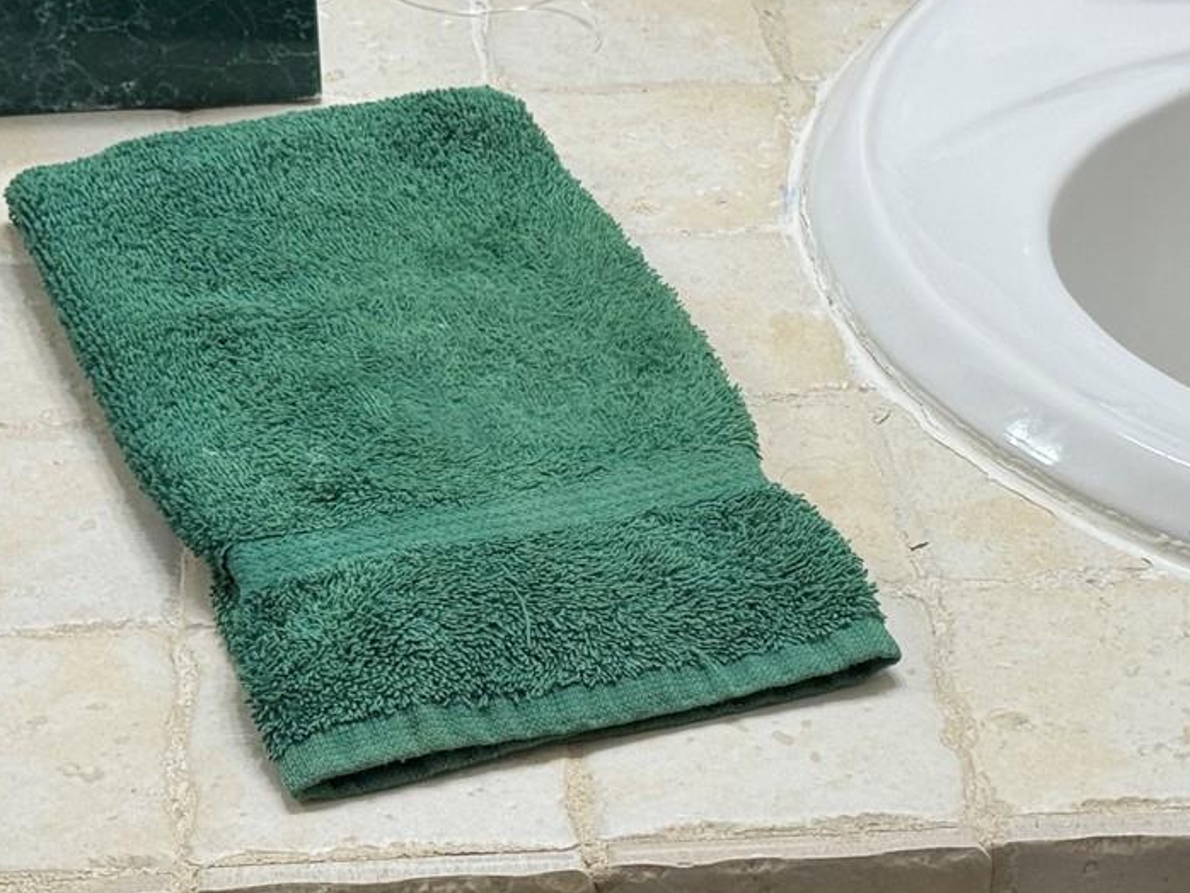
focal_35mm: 110
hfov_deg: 17.9
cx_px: 745
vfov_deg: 13.5
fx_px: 3783
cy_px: 460
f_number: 1.78
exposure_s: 1/120
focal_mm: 6.76
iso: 64
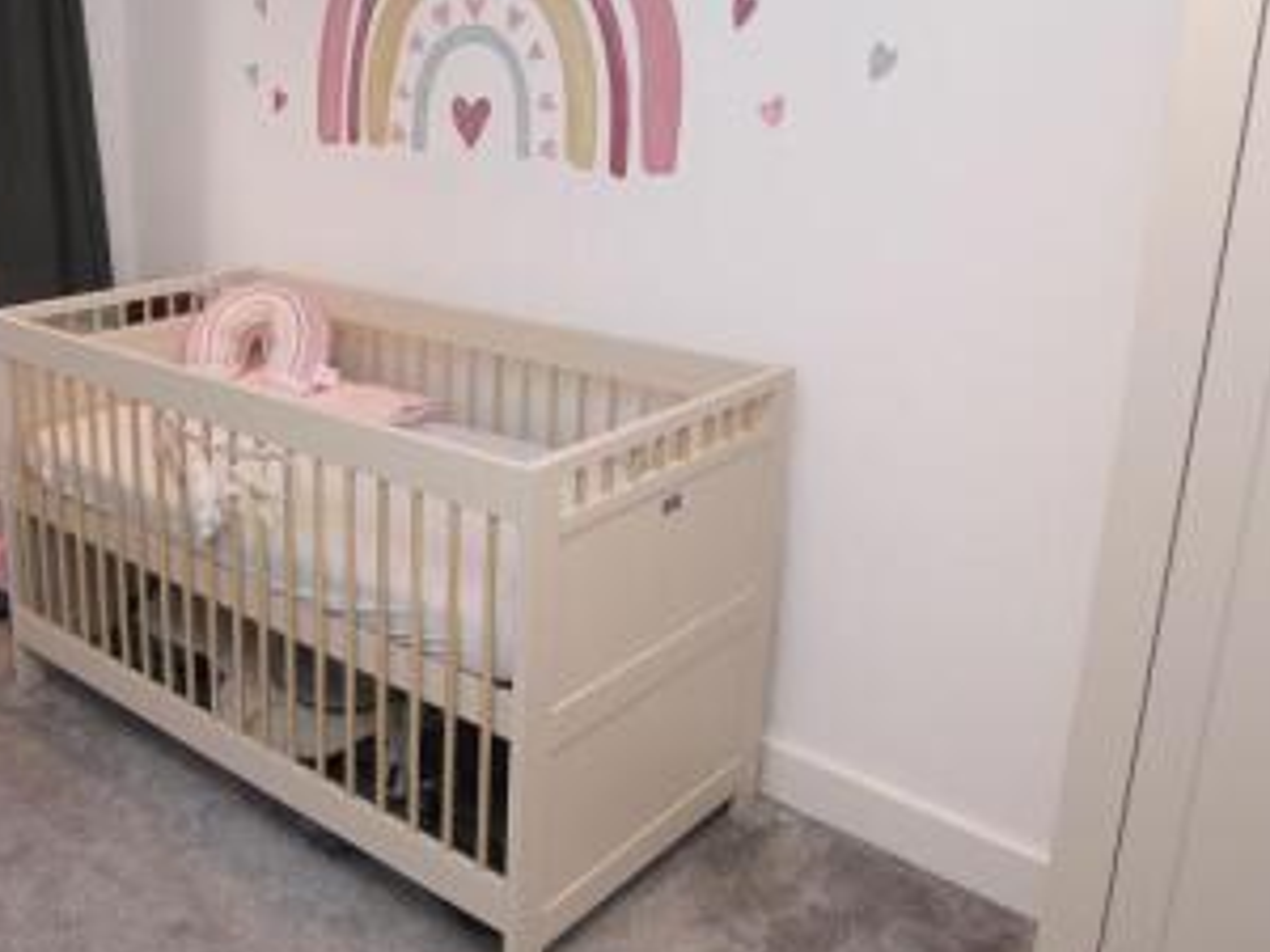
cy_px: 374
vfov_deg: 40.5
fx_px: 1284
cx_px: 370
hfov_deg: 51.1
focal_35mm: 35
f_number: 4
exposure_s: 1/60
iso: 100
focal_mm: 9
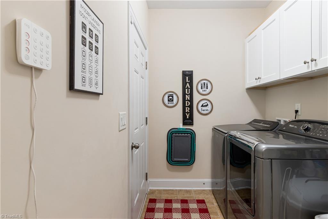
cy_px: 110
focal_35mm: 18
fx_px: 164
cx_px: 164
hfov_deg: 90.0
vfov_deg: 67.3
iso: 200
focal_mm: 12
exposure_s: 1/2
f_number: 10
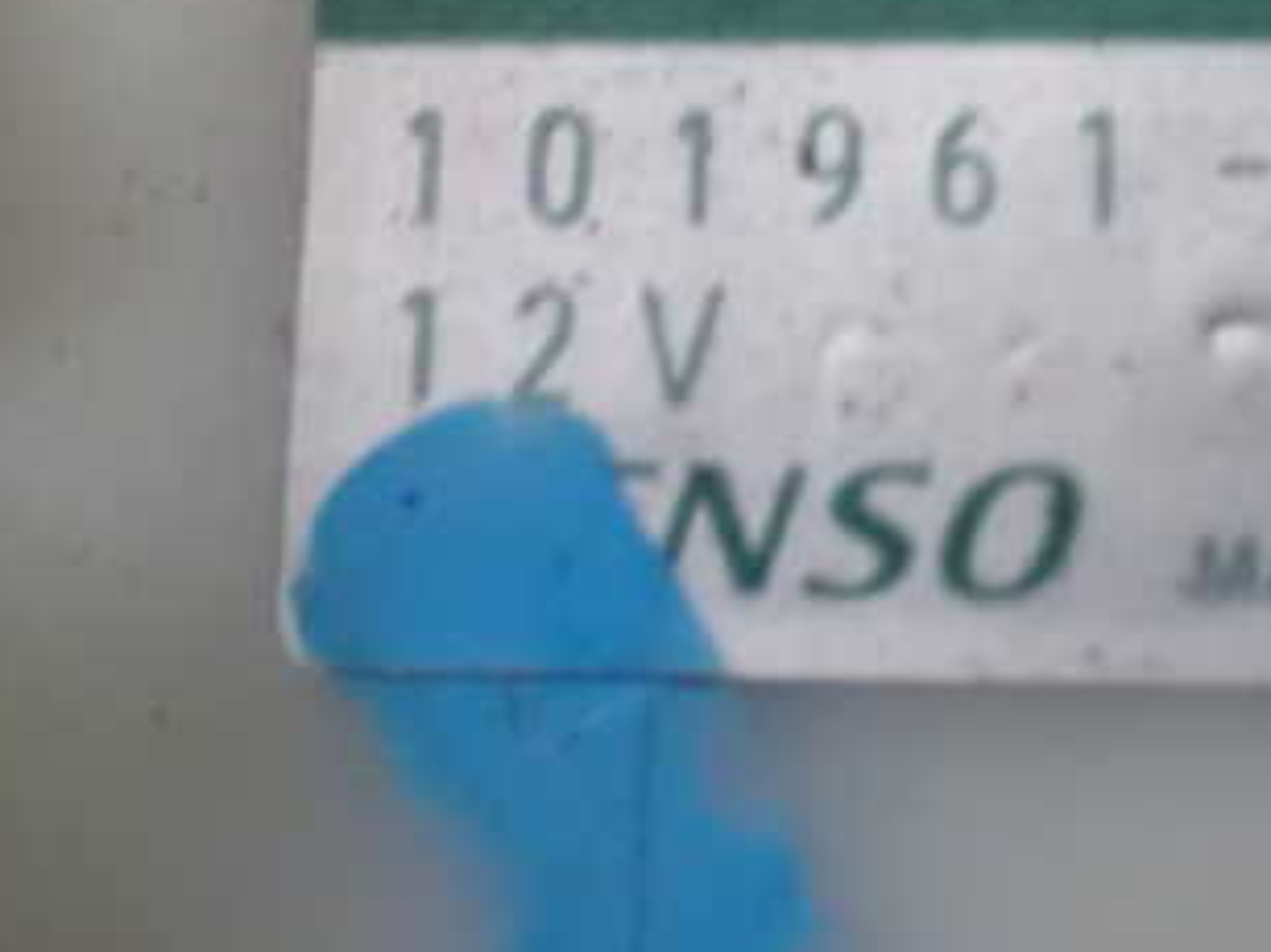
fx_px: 3377
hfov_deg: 21.0
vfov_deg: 16.0
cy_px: 207
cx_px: 1060
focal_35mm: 92
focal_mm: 8.4
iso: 1600
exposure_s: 1/25
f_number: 3.1
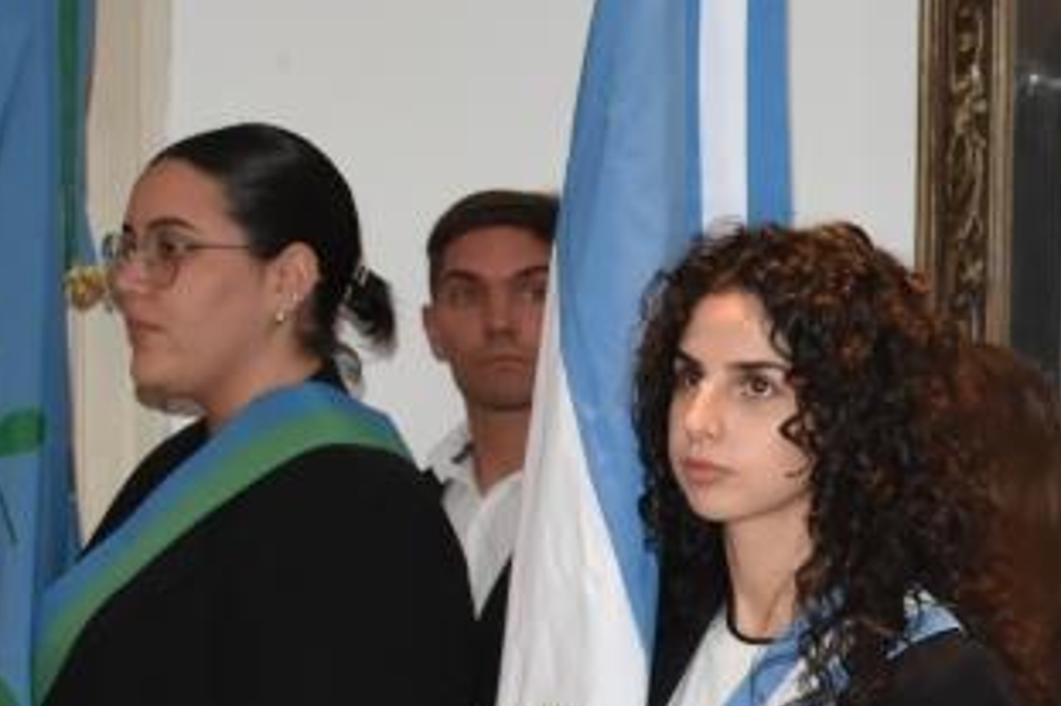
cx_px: 1395
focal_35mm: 158
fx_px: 4654
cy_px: 749
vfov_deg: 8.6
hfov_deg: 12.6
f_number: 5.6
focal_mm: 32
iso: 1600
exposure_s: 1/60
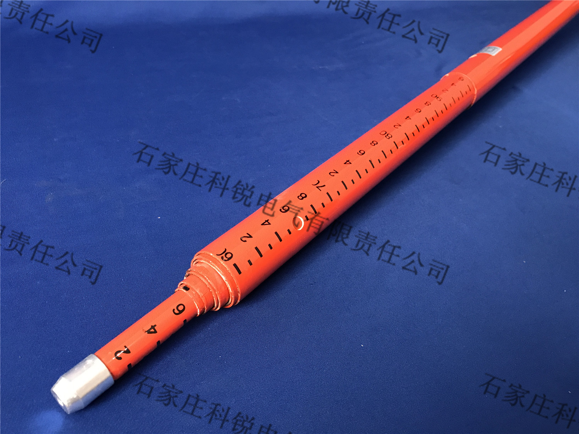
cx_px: 290
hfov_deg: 63.4
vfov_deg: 49.7
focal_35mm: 28
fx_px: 468
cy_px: 217
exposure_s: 1/14
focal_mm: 3.99
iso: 100
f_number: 1.8
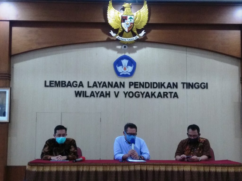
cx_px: 121
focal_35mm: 21
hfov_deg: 79.0
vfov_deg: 63.4
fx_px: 147
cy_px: 90
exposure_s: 1/25
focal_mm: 3.57
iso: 500
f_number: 2
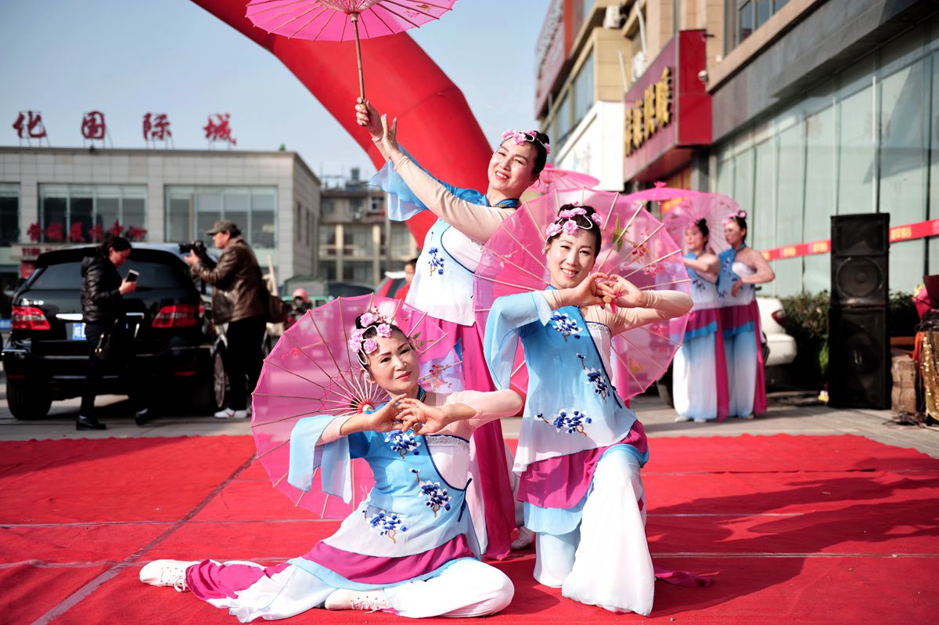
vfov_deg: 33.3
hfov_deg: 48.5
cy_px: 312
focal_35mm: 40
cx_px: 470
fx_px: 1042
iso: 200
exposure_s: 1/2000
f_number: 2.8
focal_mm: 40
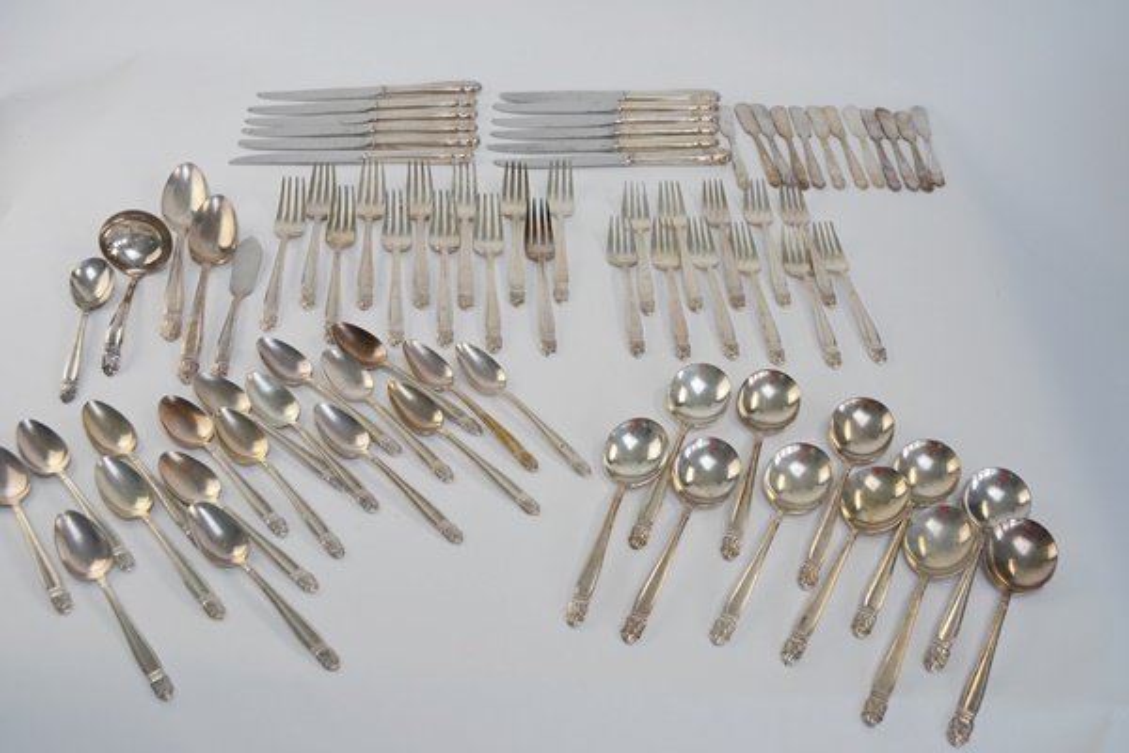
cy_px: 376
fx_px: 1035
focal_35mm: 33
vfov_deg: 40.0
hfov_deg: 57.2
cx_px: 564
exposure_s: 1/160
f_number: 6.3
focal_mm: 22
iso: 200
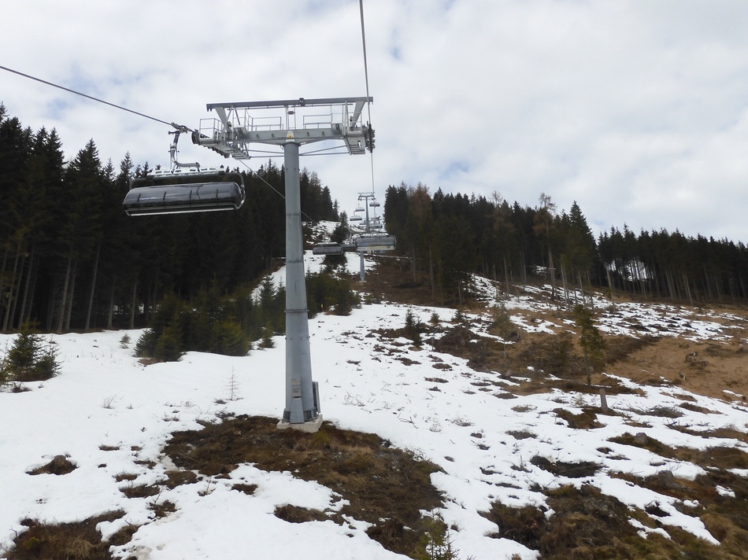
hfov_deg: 71.6
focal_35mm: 24
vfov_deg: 56.8
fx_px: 518
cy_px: 280
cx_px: 374
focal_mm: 4.3
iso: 100
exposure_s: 1/1250
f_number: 3.4
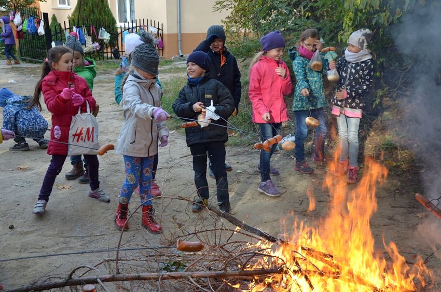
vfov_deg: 31.8
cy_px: 146
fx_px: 513
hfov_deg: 46.5
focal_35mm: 42
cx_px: 220
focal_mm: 28
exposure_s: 1/160
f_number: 4
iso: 200
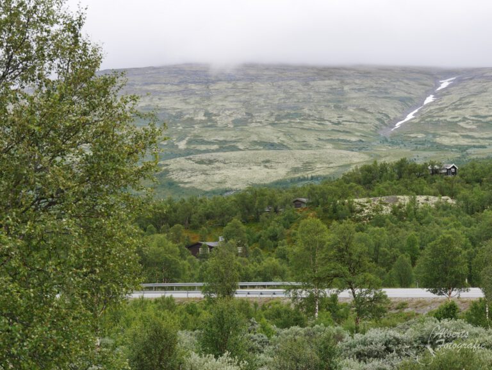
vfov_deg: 16.1
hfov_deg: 21.3
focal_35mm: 92
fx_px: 1308
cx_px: 246
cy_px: 185
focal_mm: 46
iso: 200
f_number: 5.6
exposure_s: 1/250
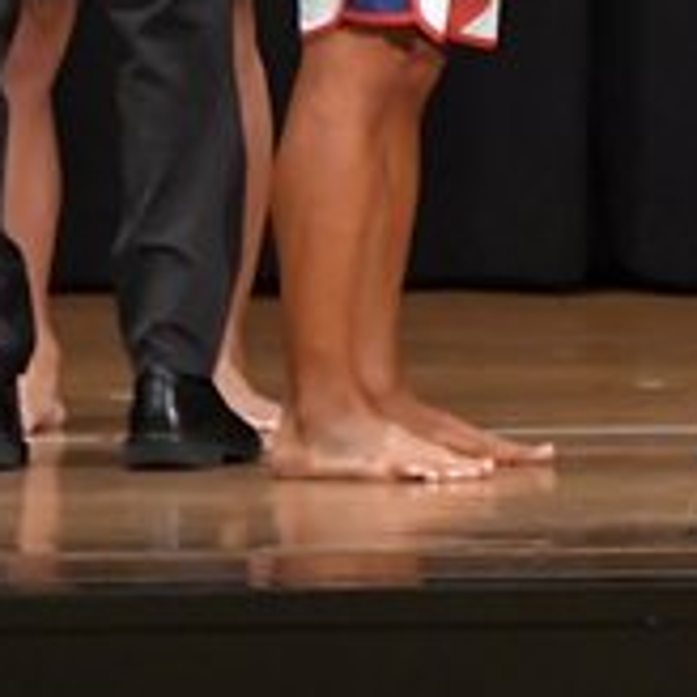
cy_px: -332
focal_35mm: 809
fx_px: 18429
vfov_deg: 2.2
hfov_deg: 2.2
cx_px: 1009
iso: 6400
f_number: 5.6
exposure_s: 1/400
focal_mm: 135
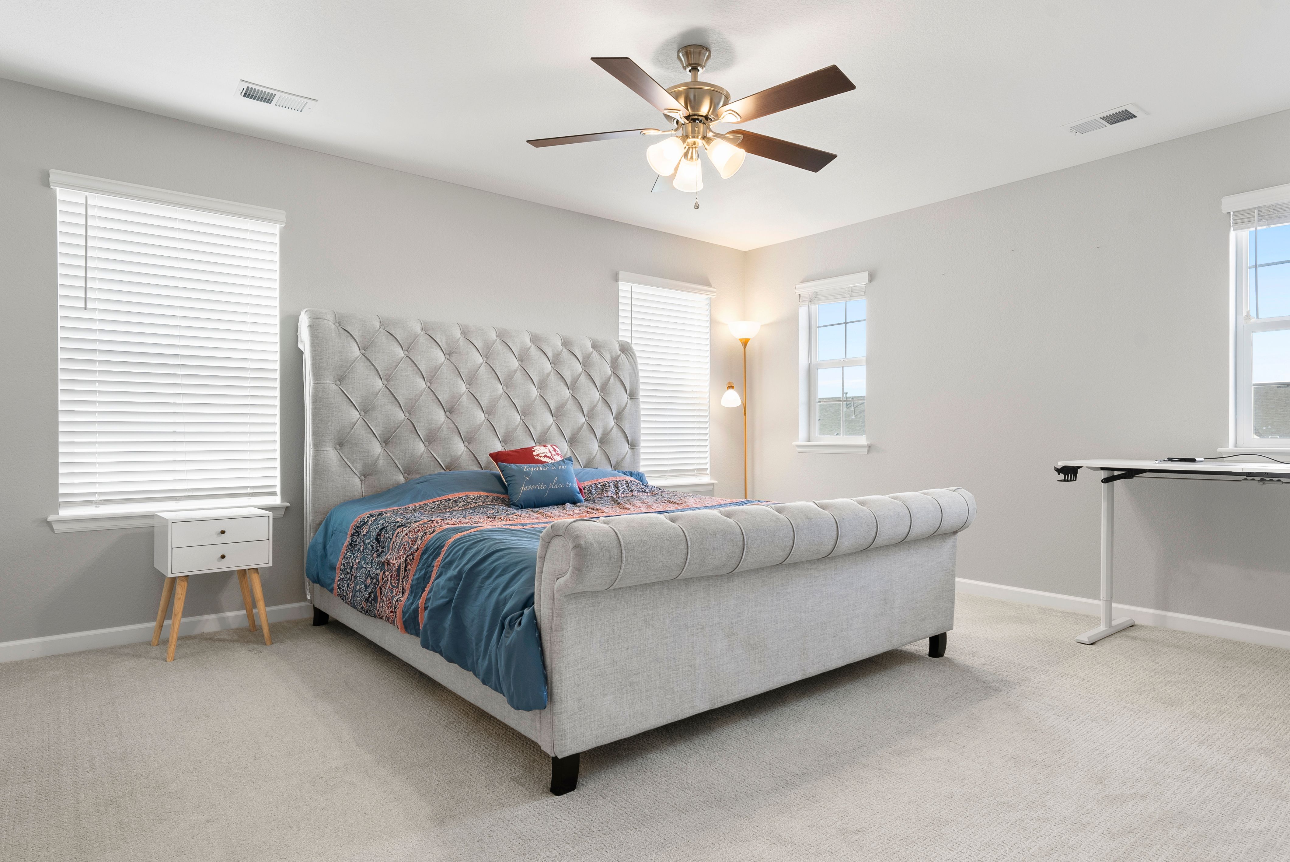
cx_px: 645
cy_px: 431
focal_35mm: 20
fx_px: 717
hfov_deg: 83.9
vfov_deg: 62.0
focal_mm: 20
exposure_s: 1/1.67
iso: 400
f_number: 8
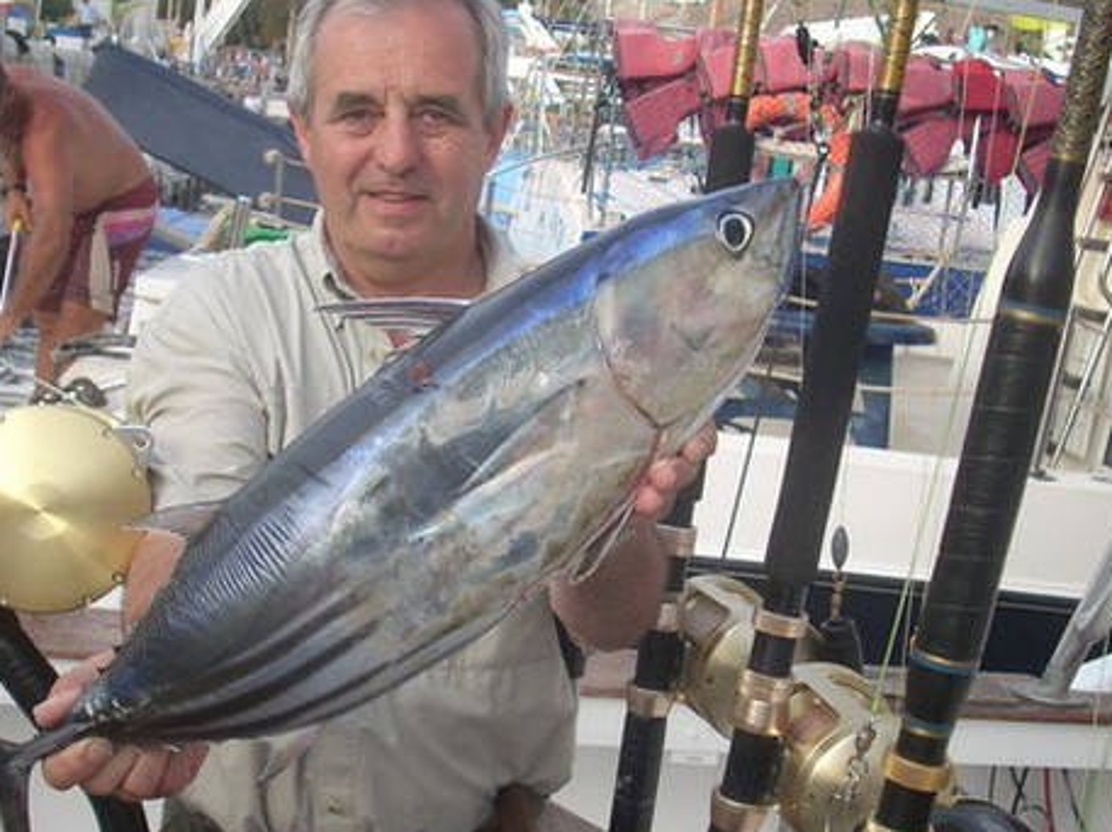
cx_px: 509
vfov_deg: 28.5
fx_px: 1637
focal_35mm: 51
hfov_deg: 37.5
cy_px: 377
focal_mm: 6.2
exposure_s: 1/155
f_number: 2.8
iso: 64
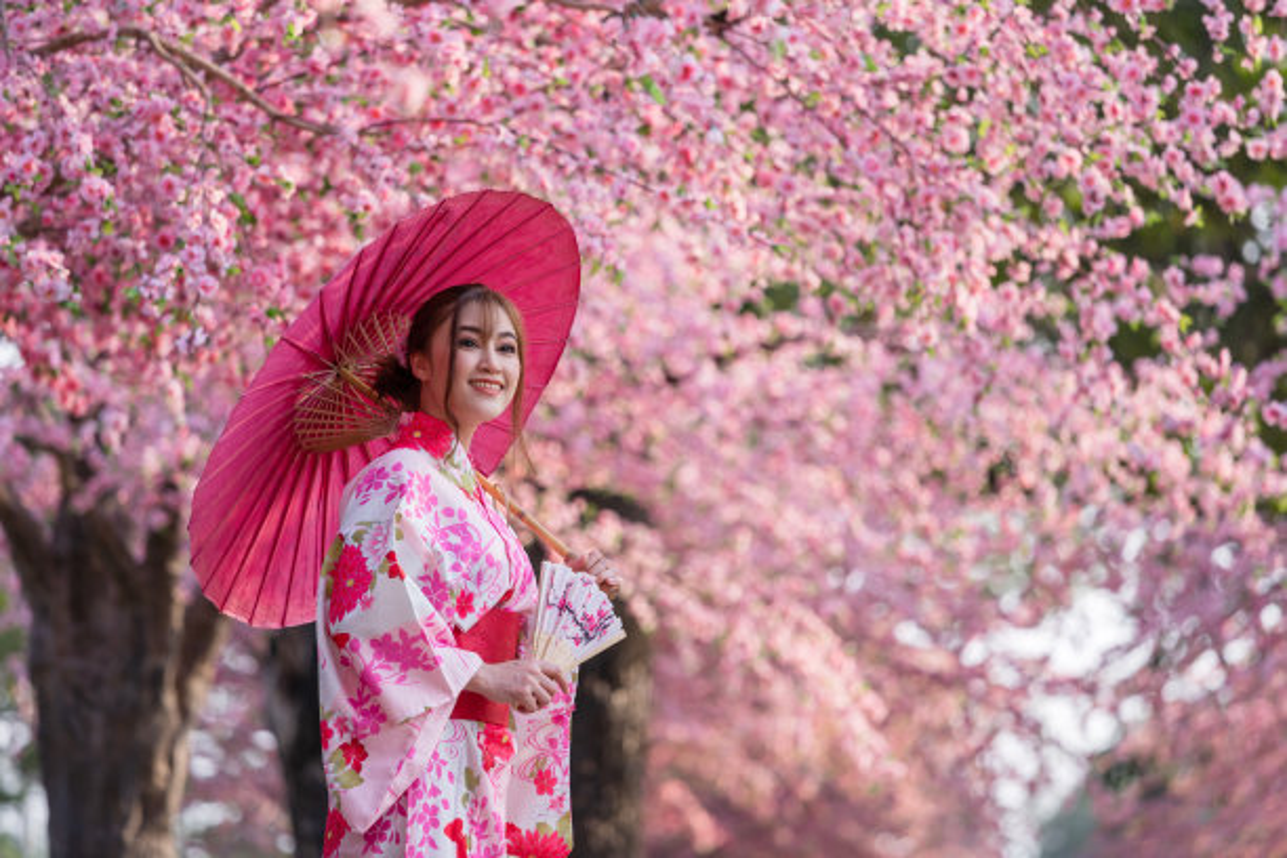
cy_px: 429
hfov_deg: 11.4
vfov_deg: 7.6
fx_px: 6434
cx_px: 644
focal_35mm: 180
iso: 320
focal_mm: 180
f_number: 4
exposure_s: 1/800
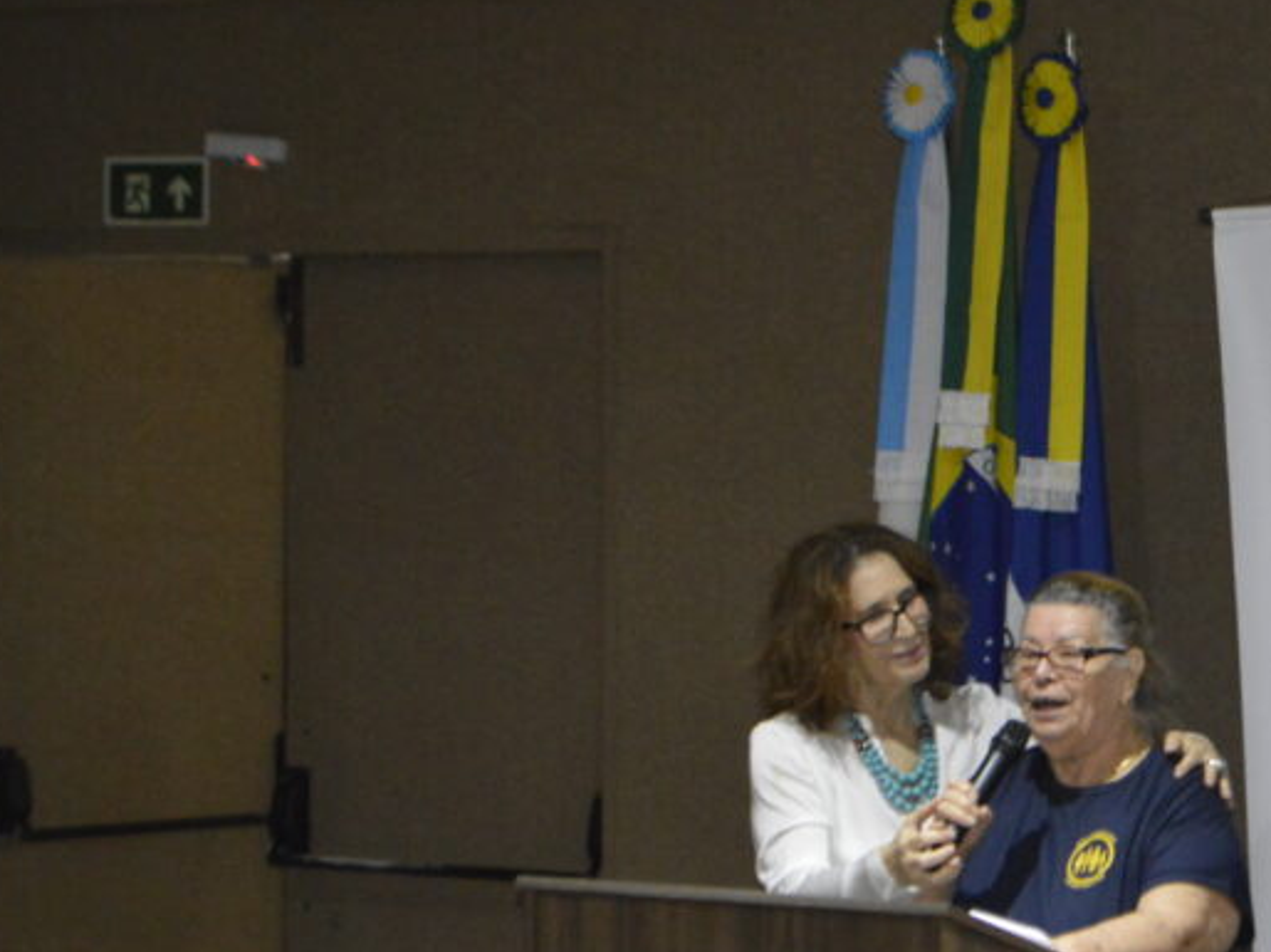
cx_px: 1209
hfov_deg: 12.4
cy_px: 592
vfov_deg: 9.4
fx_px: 5797
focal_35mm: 158
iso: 3200
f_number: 5.6
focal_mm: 55
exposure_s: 1/60
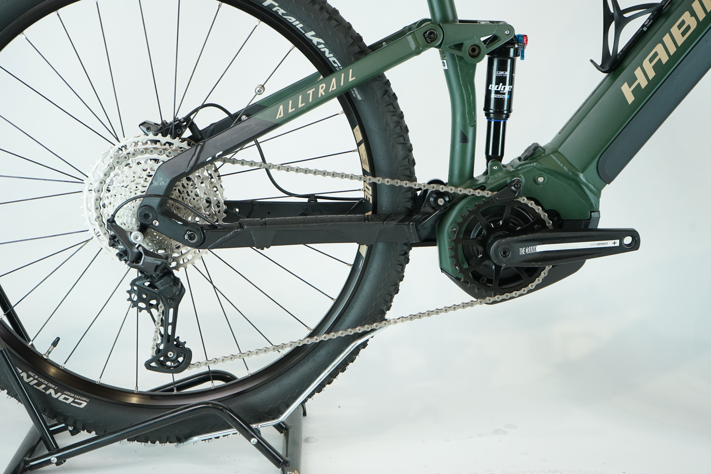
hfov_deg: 35.6
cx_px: 356
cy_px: 237
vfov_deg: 24.2
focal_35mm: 56
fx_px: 1106
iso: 1600
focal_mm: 56
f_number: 5.6
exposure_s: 1/200
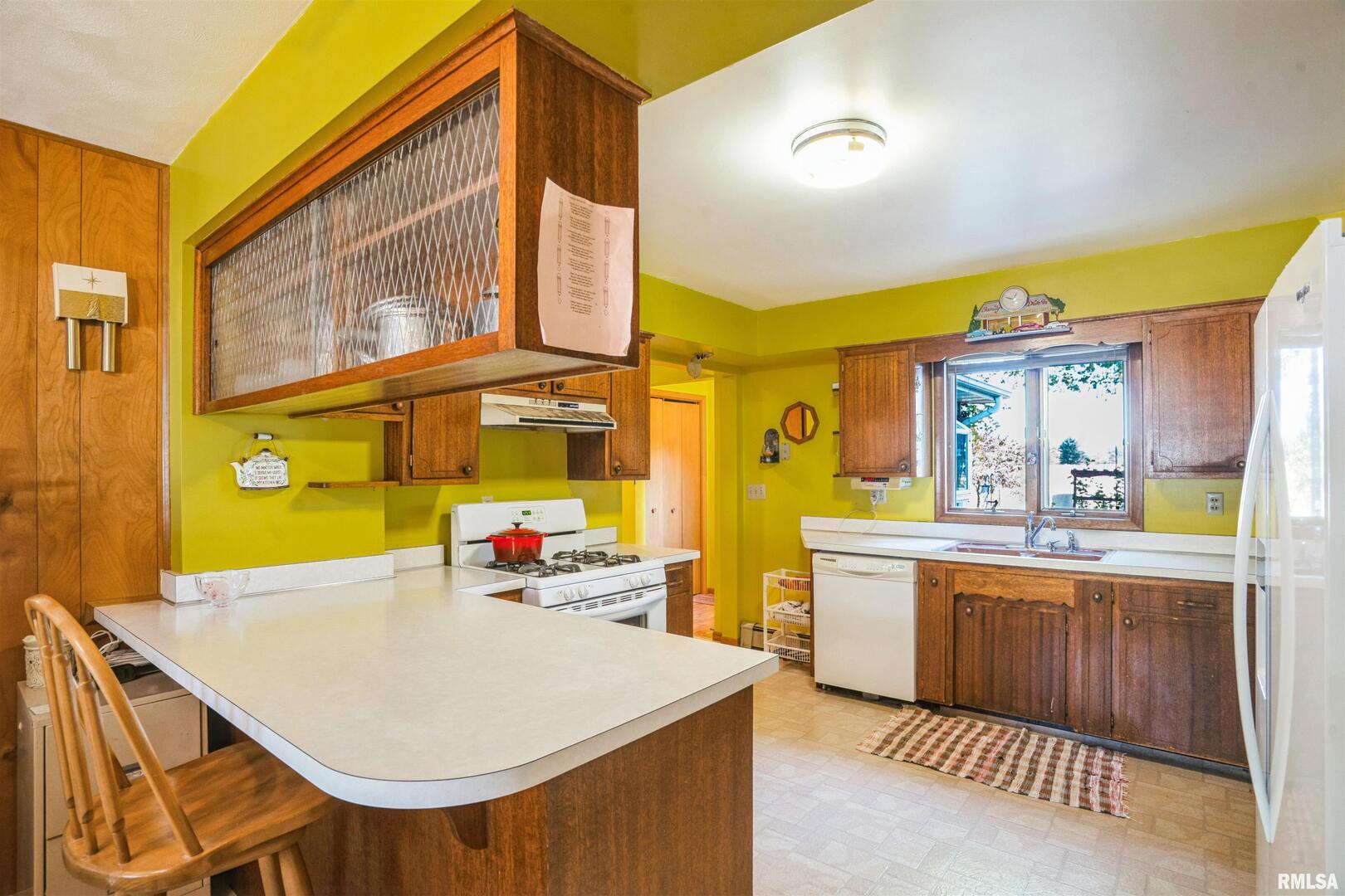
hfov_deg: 93.3
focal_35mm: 17
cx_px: 672
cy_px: 448
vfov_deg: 70.4
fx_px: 635
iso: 500
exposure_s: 1/3.33
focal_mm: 17
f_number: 9
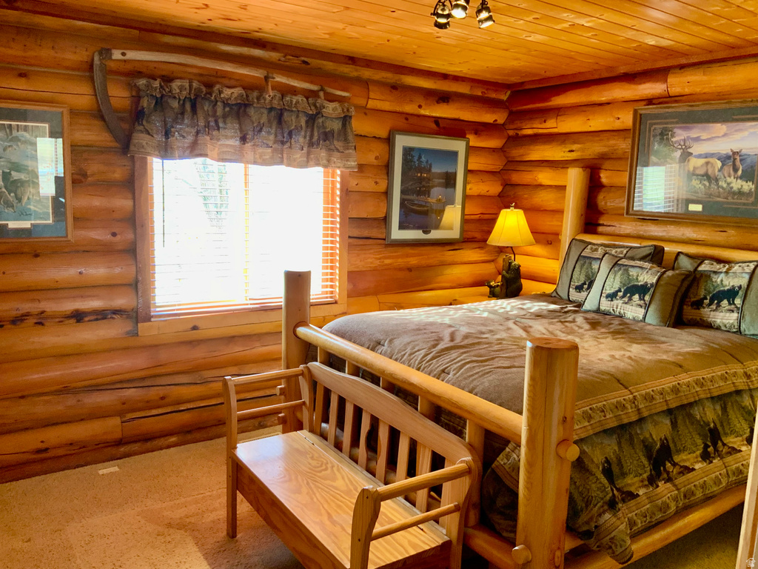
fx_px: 635
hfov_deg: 61.7
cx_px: 379
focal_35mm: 29
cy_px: 284
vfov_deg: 48.2
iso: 125
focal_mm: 3
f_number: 1.8
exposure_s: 1/60
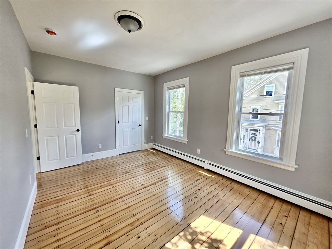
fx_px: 125
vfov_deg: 89.9
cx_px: 166
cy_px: 124
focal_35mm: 13
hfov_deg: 106.2
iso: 40
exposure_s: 1/120
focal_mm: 2.2
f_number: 1.9
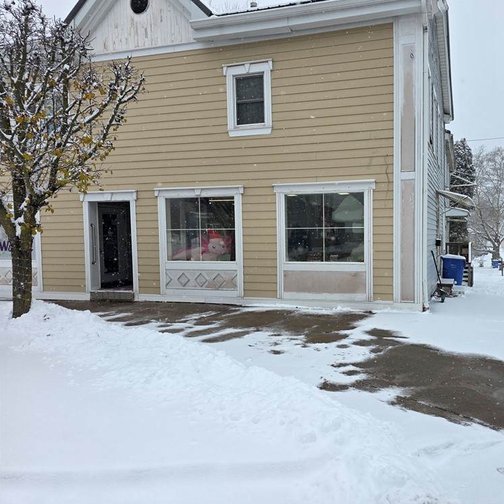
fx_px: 461
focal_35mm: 28
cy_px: 258
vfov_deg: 57.3
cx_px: 346
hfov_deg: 55.8
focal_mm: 6.3
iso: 80
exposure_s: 1/2302
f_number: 1.7
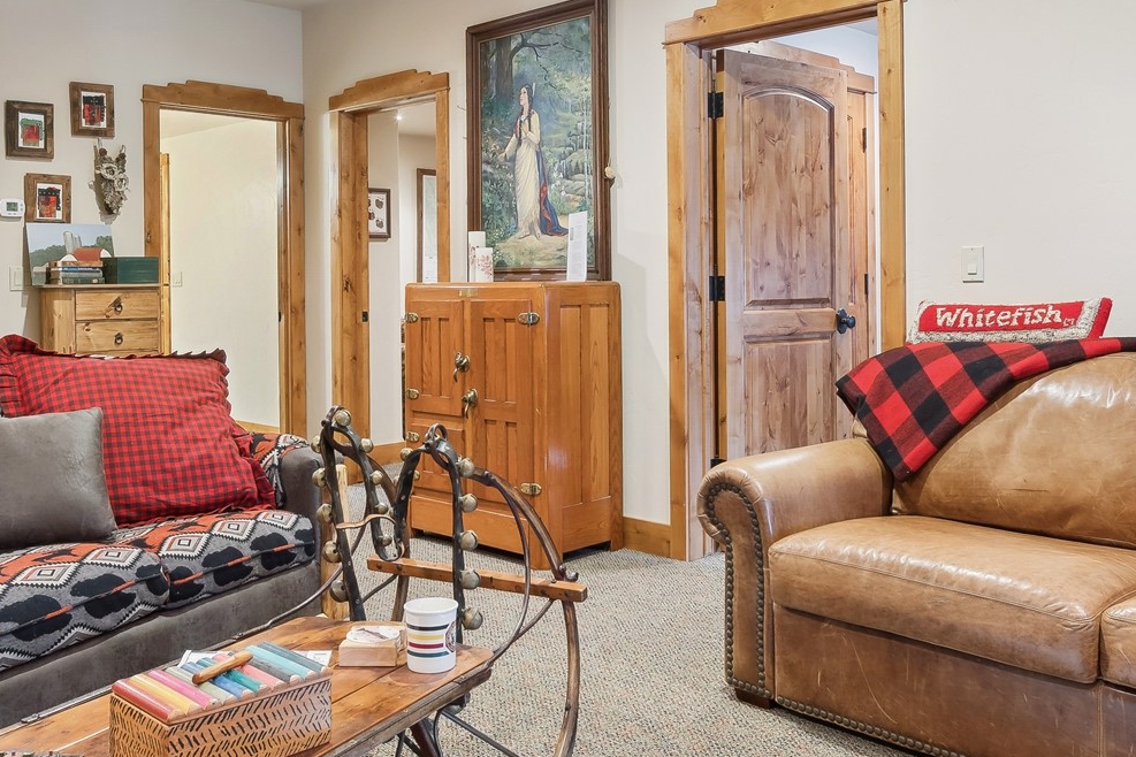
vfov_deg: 39.7
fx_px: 1041
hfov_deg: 57.2
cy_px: 276
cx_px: 524
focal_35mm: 33
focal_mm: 10
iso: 100
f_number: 6.3
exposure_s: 1.6
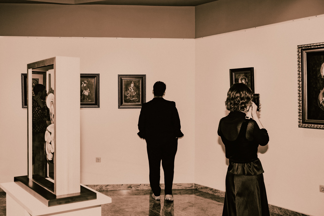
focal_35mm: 39
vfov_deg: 34.2
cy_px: 108
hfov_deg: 49.5
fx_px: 351
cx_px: 162
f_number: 8
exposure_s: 1/100
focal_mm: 39
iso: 400
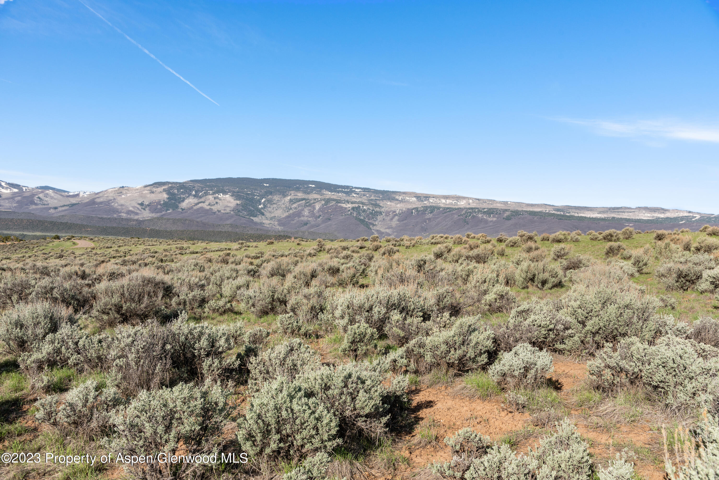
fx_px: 599
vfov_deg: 43.6
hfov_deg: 61.9
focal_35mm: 30
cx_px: 360
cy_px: 240
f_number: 8
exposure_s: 1/400
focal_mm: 30
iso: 100
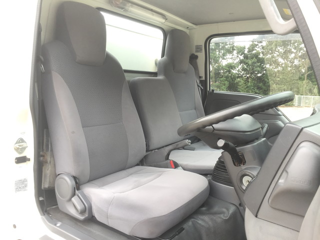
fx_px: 268
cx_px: 160
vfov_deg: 48.2
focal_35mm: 29
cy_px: 120
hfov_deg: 61.7
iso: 32
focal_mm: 4.15
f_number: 2.2
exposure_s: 1/120
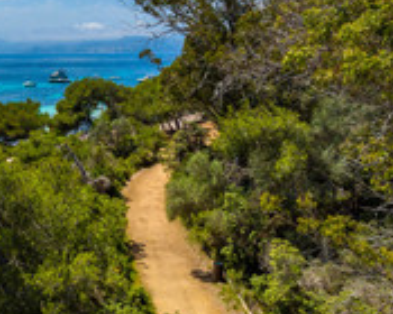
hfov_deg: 33.8
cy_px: 49
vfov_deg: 29.4
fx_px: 582
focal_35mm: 50
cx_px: -7
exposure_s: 1/640
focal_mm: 12.3
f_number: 8
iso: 200
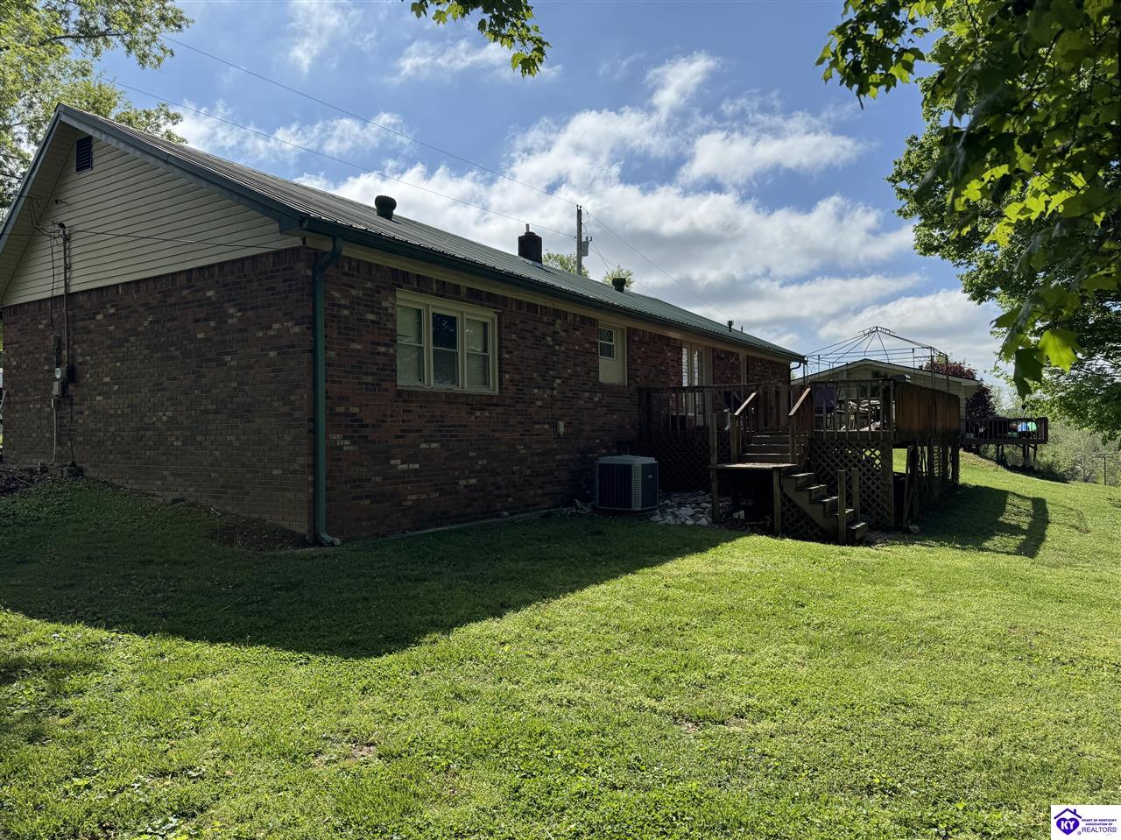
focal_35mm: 24
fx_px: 777
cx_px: 560
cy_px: 420
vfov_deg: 56.8
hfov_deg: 71.6
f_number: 1.78
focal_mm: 6.76
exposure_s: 1/6410
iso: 80
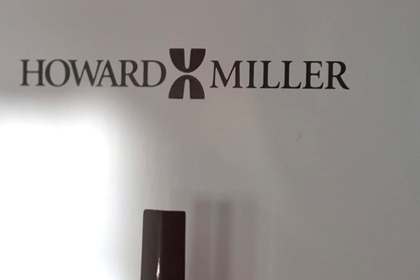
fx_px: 1411
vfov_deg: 11.3
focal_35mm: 121
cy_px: 207
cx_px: 145
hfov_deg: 16.9
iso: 400
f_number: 5.3
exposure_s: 1/60
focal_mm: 40
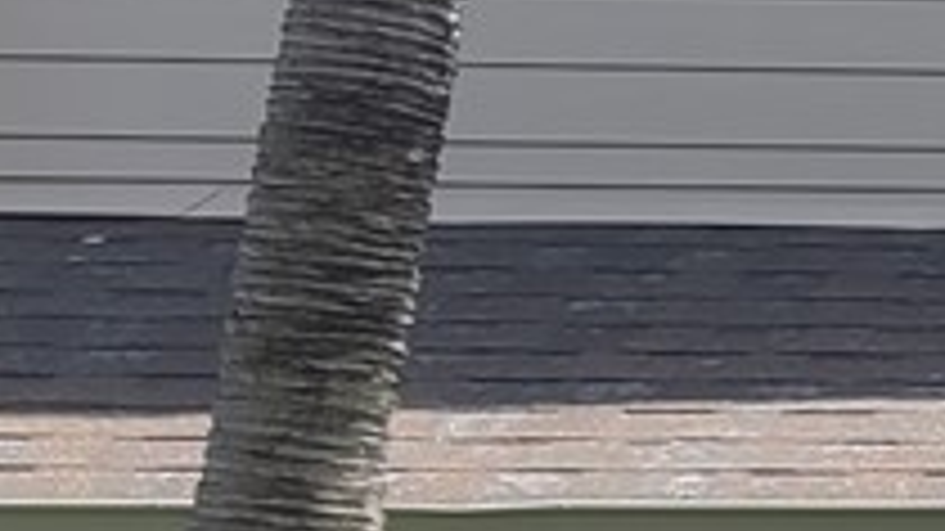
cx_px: 3258
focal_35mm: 208
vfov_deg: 5.8
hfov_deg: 8.1
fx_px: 5211
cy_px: 184
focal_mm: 7
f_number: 1.8
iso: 16
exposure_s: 1/346
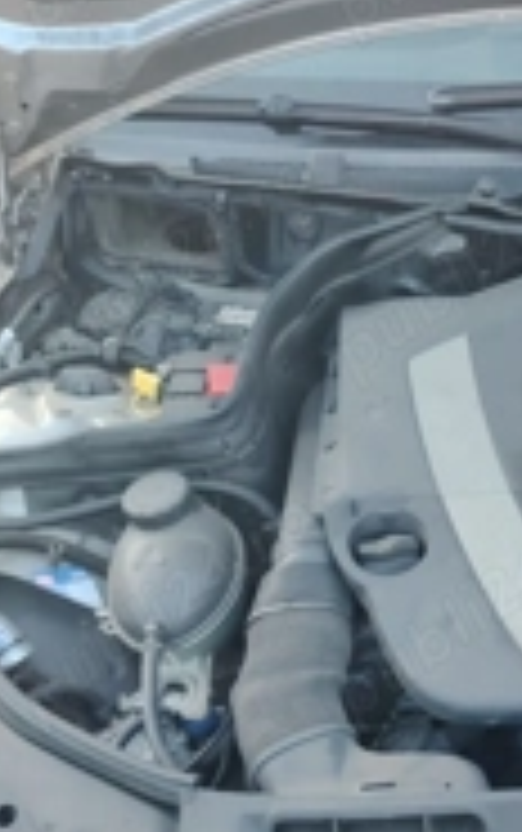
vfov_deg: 35.5
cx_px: 639
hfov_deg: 21.7
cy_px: 684
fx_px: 1249
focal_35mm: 55
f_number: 1.75
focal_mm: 5.25
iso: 1931
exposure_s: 1/100
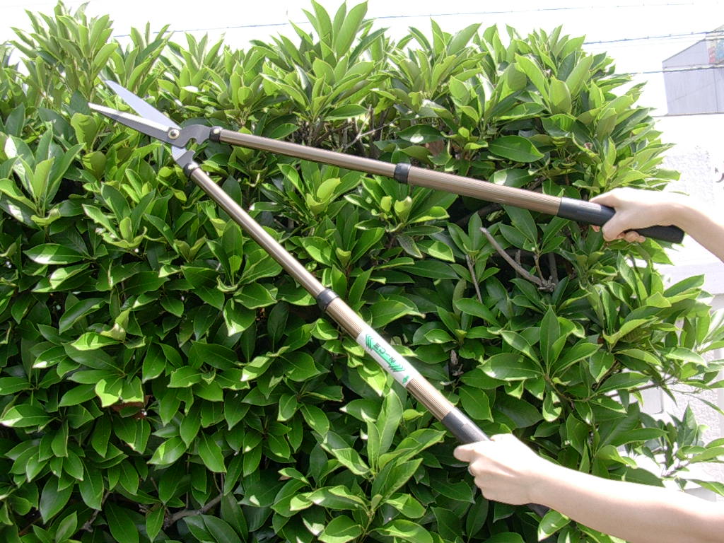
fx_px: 858
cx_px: 362
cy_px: 272
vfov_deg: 35.1
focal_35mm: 41
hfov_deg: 45.8
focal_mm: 6.2
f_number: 2.8
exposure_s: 1/332
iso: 70
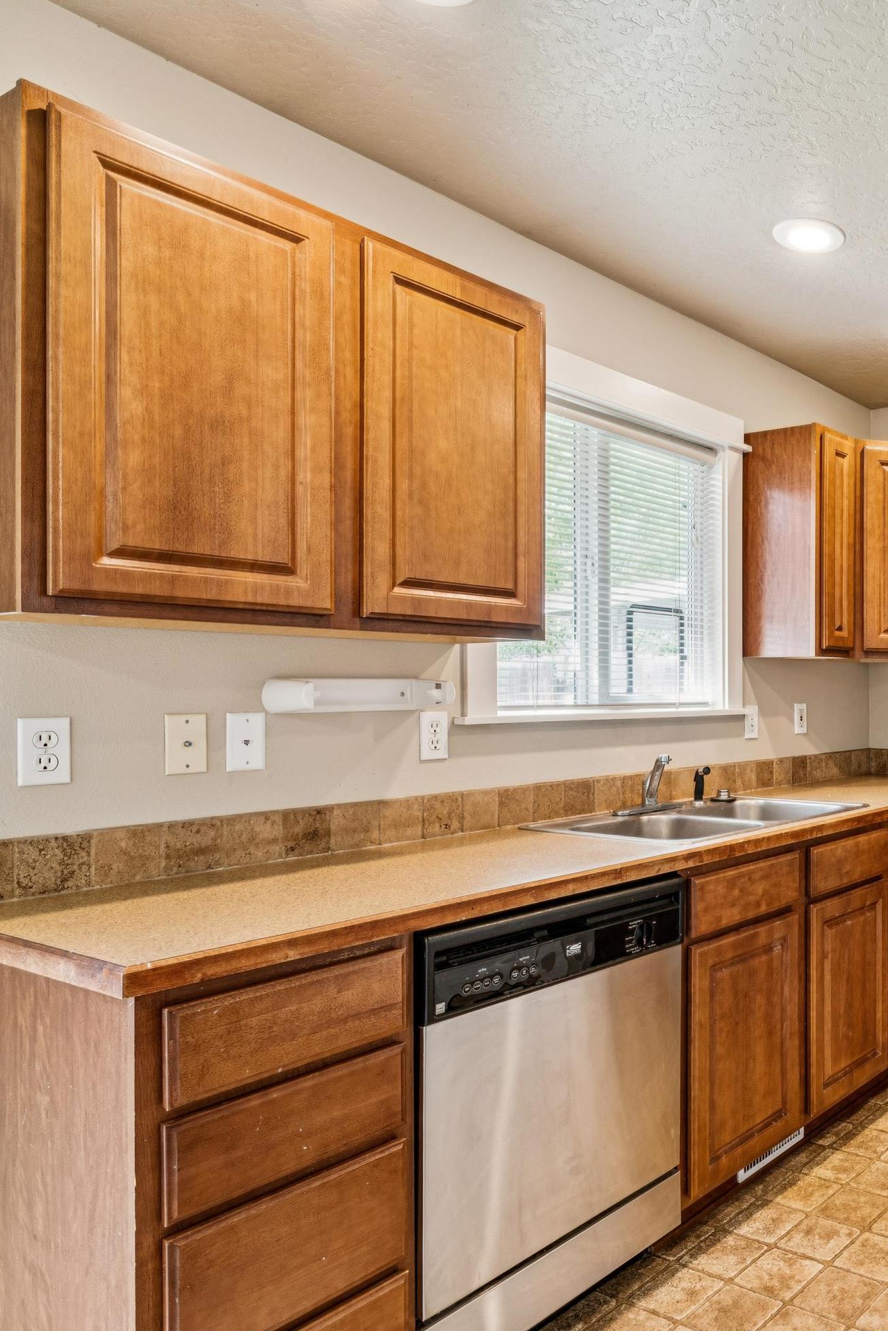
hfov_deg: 41.2
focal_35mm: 26
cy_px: 689
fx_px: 971
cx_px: 934
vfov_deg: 68.9
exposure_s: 1/2.5
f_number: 13
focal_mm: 16.8
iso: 400
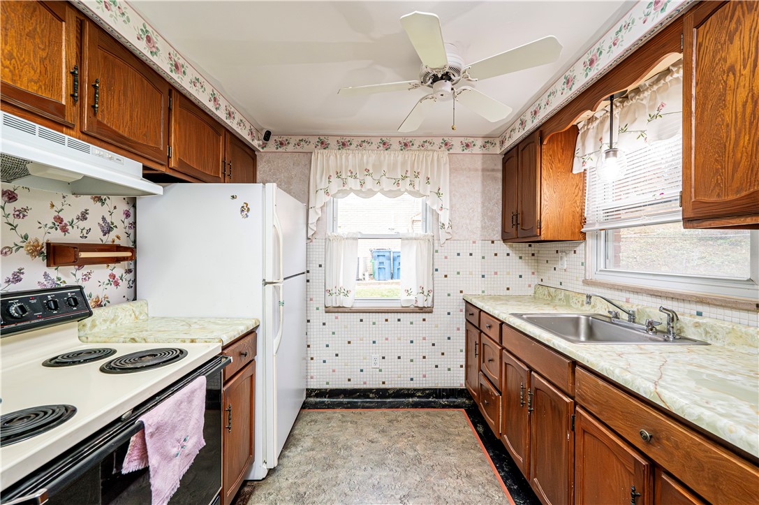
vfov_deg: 81.1
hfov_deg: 104.3
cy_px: 252
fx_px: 295
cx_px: 380
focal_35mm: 14
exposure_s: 1/160
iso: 6400
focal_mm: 14
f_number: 8
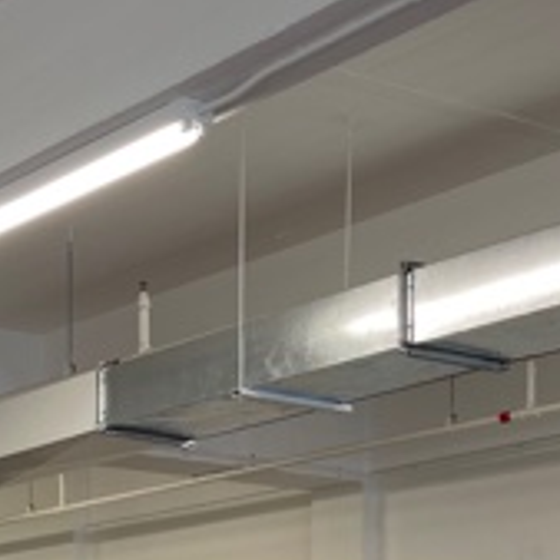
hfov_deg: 18.6
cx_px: -166
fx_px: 1592
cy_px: 765
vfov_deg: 18.3
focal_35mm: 87
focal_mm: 5.1
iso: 50
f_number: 1.6
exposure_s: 1/100
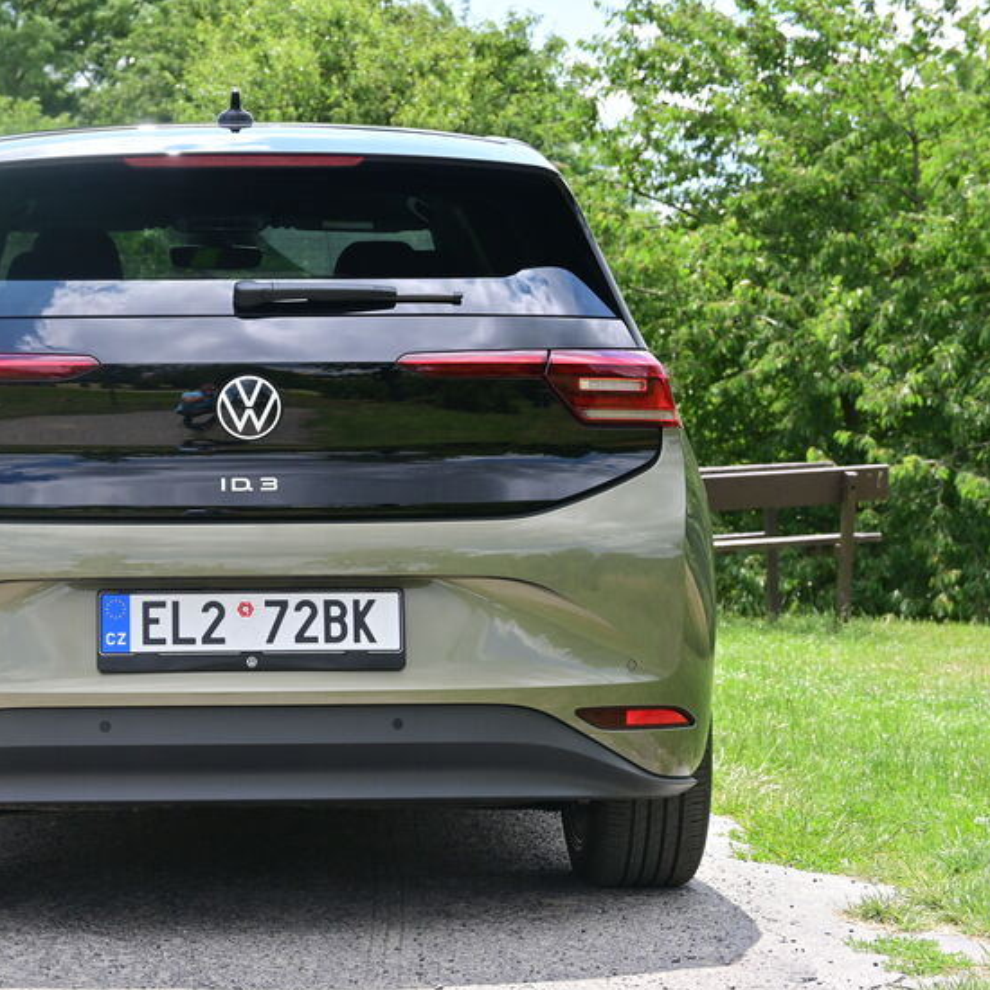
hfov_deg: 18.0
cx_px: 266
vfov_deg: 18.1
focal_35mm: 96
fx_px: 3106
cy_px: 495
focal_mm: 50
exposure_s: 1/500
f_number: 6.3
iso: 200
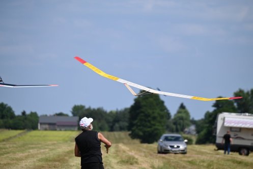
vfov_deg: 5.1
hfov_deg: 7.6
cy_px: 84
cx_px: 126
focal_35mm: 270
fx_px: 1899
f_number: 6.3
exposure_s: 1/2500
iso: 320
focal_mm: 270
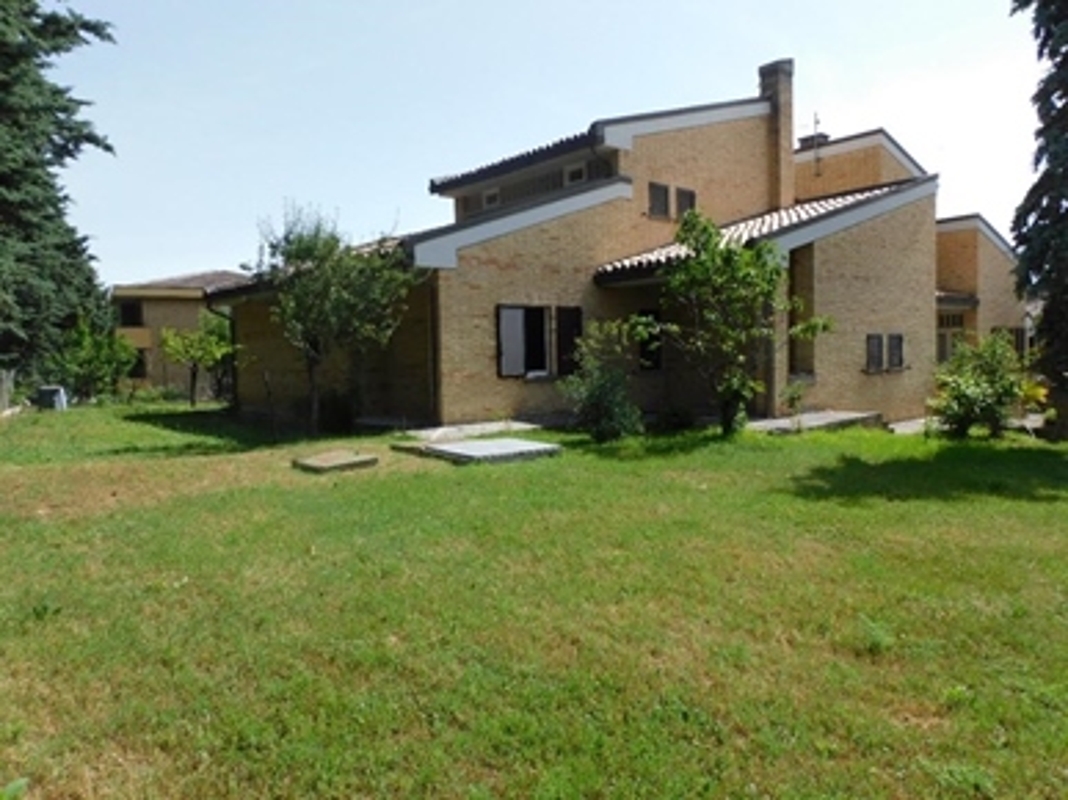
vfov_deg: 56.8
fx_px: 740
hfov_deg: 71.6
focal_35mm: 24
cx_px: 534
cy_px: 400
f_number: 3.3
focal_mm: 4.3
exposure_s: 1/1000
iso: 125
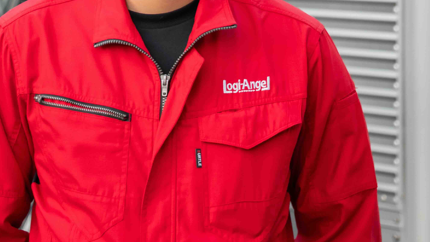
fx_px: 2315
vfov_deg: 6.0
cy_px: -30
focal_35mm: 203
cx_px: 163
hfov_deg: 10.6
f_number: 4
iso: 800
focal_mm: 92
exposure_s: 1/100
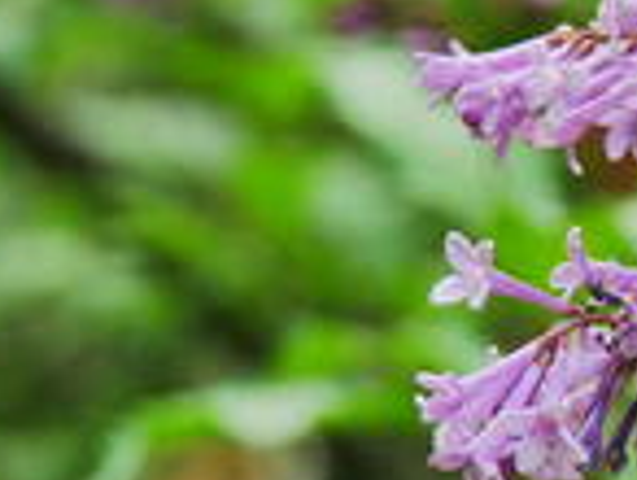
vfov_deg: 4.0
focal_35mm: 369
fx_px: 6801
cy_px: 196
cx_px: 851
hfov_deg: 5.3
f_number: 5.5
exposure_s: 1/125
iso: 200
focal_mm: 60
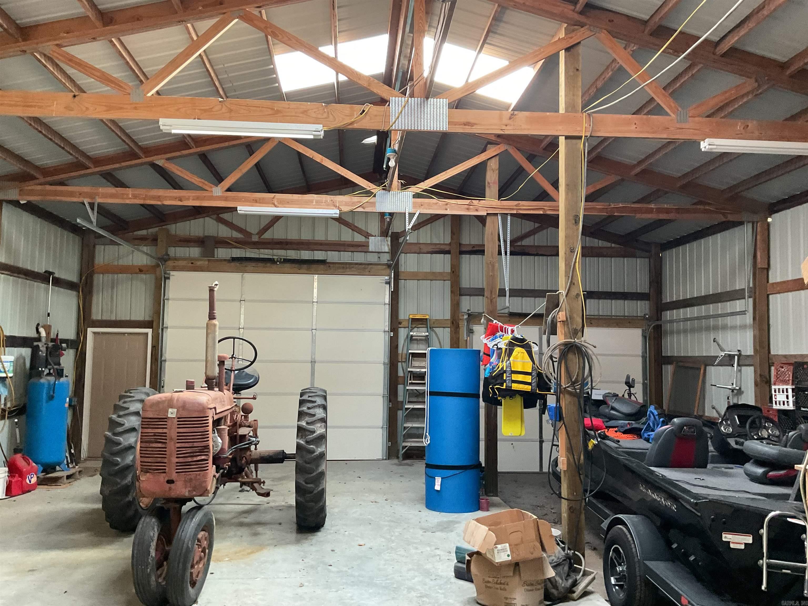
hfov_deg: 61.7
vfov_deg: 48.2
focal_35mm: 29
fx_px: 677
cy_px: 303
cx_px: 404
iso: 160
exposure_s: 1/60
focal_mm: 3
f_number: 1.8
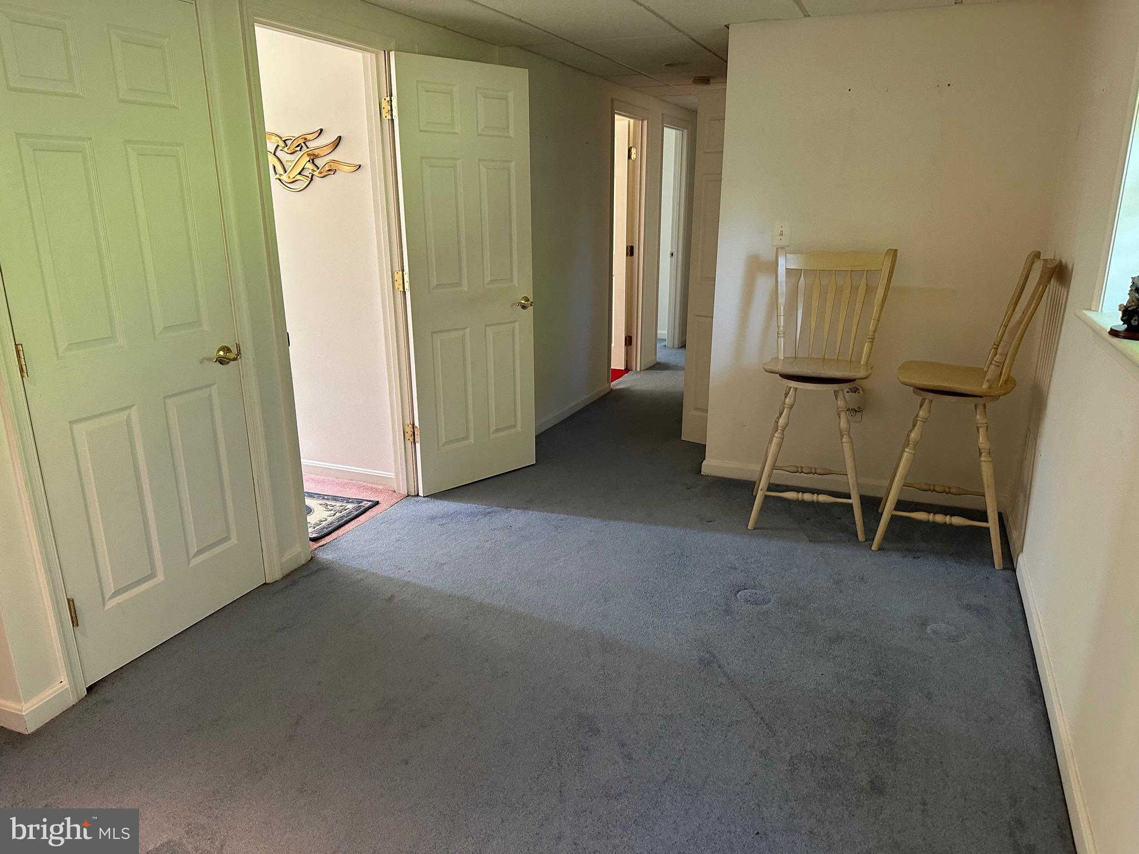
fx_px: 790
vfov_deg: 56.8
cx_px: 570
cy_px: 427
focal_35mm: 24
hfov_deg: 71.6
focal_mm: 6.86
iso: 320
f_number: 1.78
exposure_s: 1/60
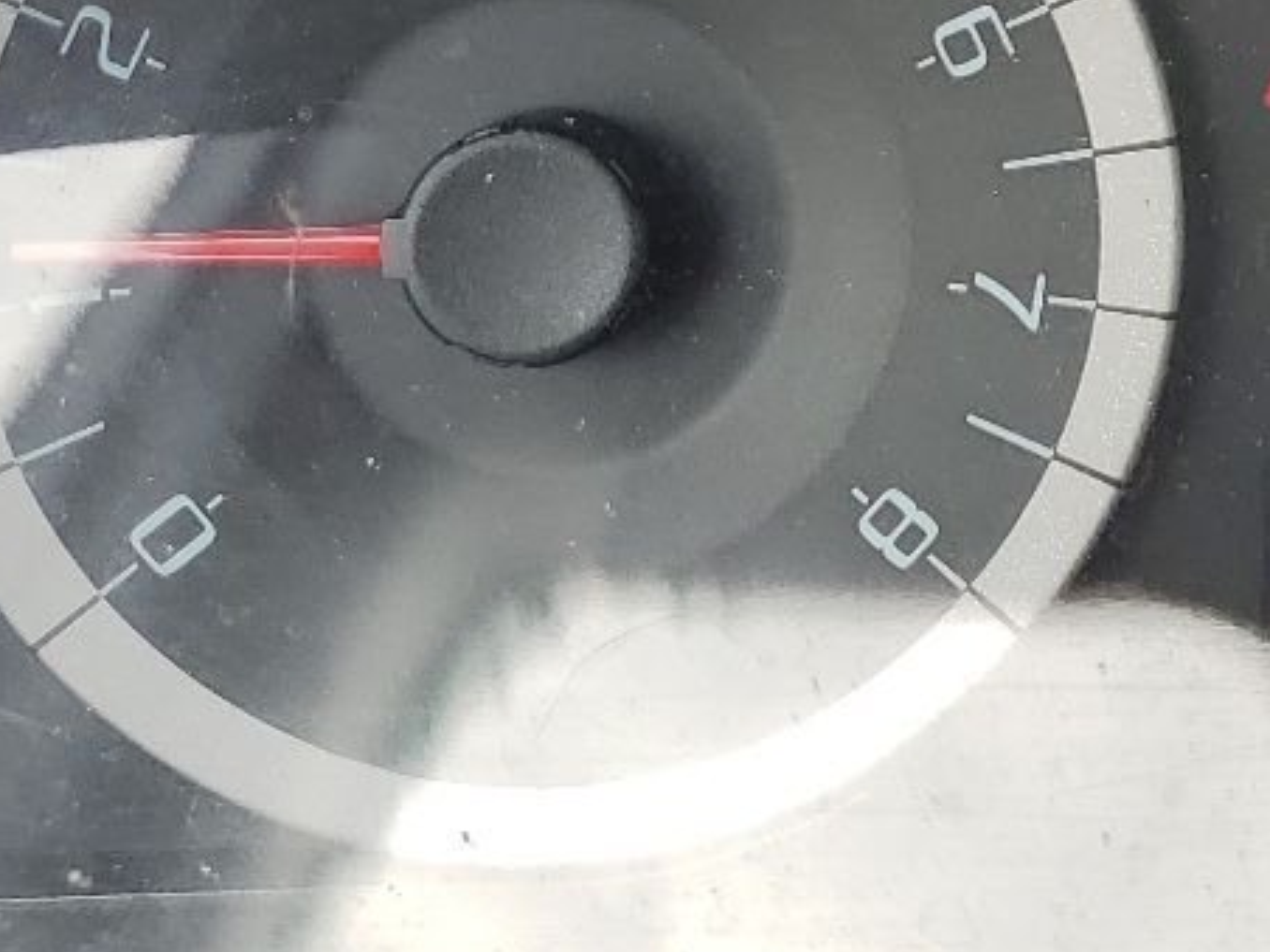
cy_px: -115
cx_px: 1638
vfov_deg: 15.6
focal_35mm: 92
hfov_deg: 19.7
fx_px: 3375
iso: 50
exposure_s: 1/303
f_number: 1.5
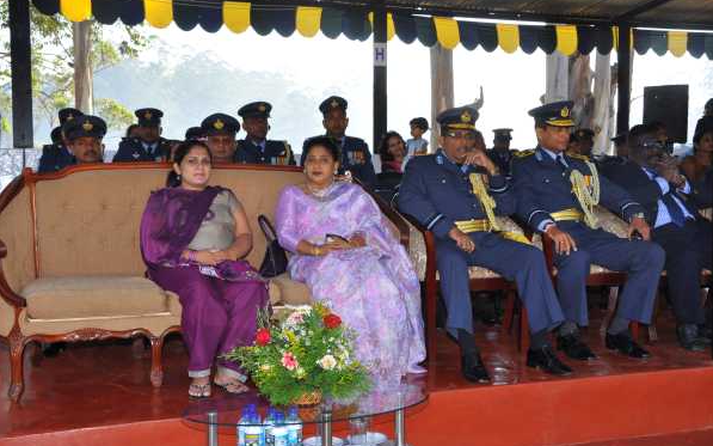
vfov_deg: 28.0
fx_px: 894
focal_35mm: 46
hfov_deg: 43.5
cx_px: 356
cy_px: 221
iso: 200
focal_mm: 30
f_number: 9
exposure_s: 1/125
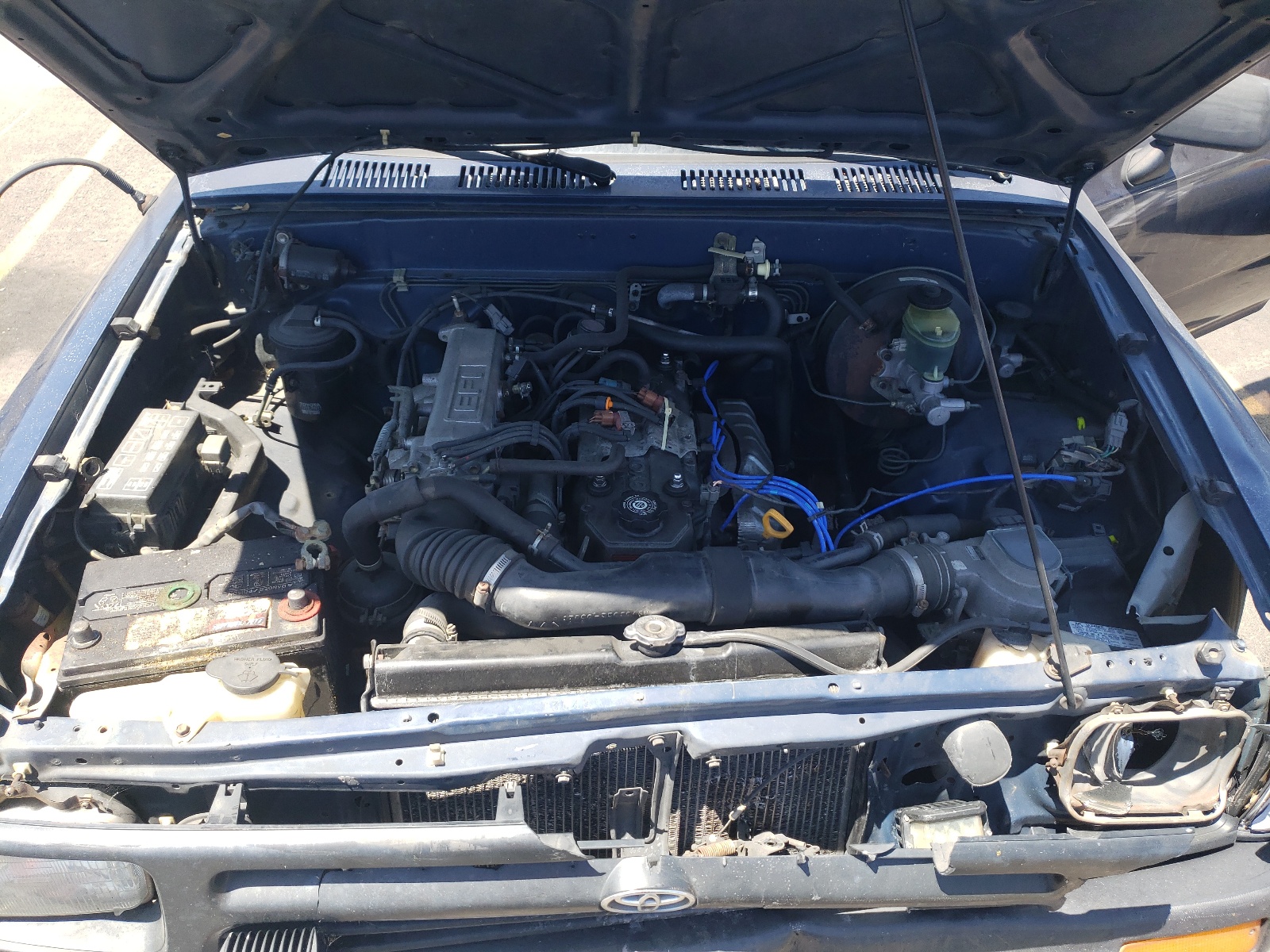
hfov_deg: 67.3
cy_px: 476
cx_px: 635
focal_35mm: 26
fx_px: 954
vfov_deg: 53.1
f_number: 1.5
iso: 50
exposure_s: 1/556
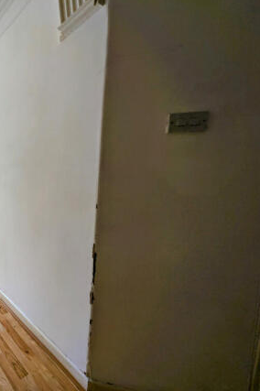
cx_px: 0
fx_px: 184
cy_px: 196
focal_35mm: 17
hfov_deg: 54.6
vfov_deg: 93.3
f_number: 1.95
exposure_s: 1/32.1
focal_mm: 2.23
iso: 48
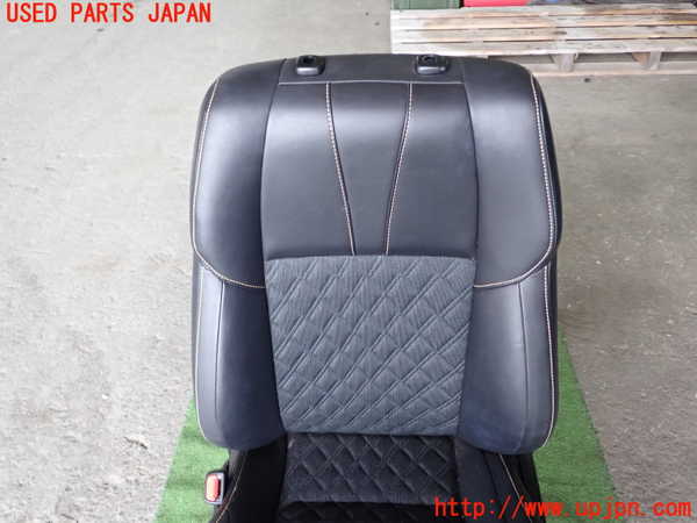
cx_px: 348
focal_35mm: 32
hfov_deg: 56.8
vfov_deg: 44.2
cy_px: 262
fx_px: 644
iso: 250
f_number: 2.4
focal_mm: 5.79
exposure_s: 1/30
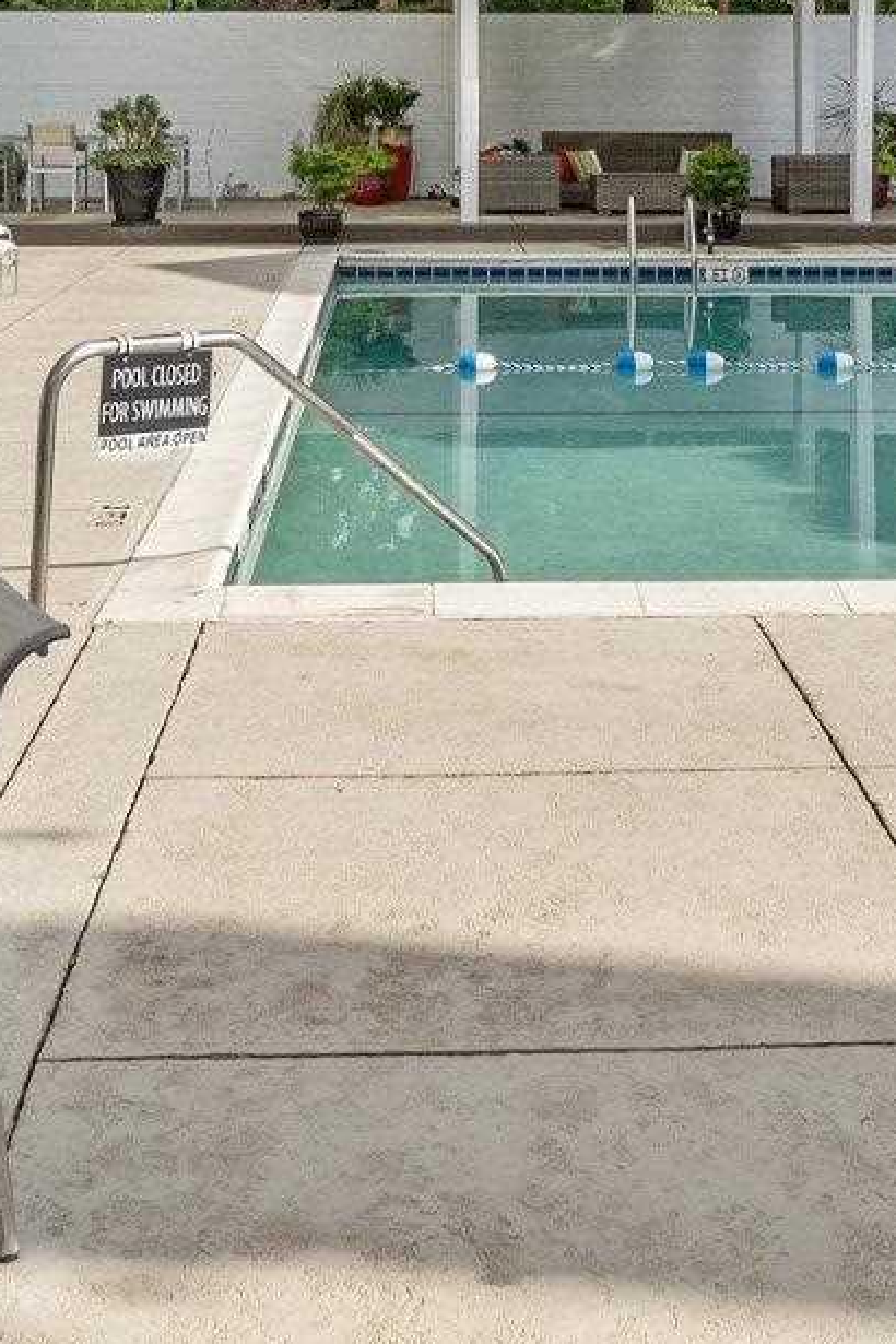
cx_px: 828
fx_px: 2277
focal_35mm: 61
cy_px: -79
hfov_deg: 21.7
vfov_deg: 30.0
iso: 250
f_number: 8
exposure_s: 1/400
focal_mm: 10
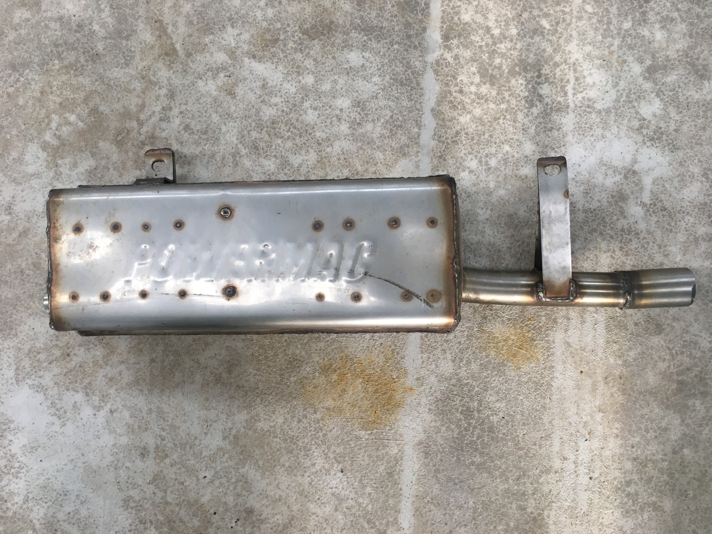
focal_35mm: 29
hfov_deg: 61.7
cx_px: 356
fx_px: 596
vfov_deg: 48.2
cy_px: 267
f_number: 2.2
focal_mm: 4.15
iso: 40
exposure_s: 1/33
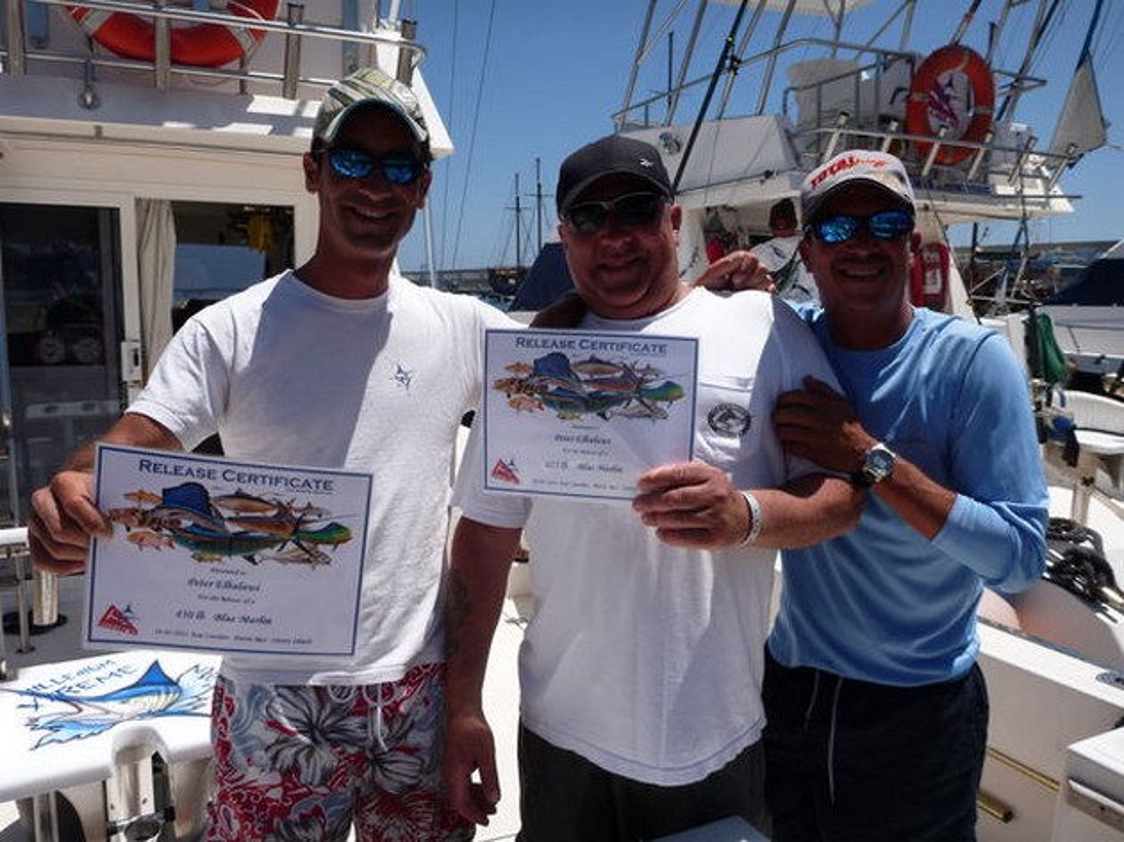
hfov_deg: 63.5
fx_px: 909
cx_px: 562
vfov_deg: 49.7
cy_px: 421
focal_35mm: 28
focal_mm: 4.9
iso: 100
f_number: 10
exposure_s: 1/160
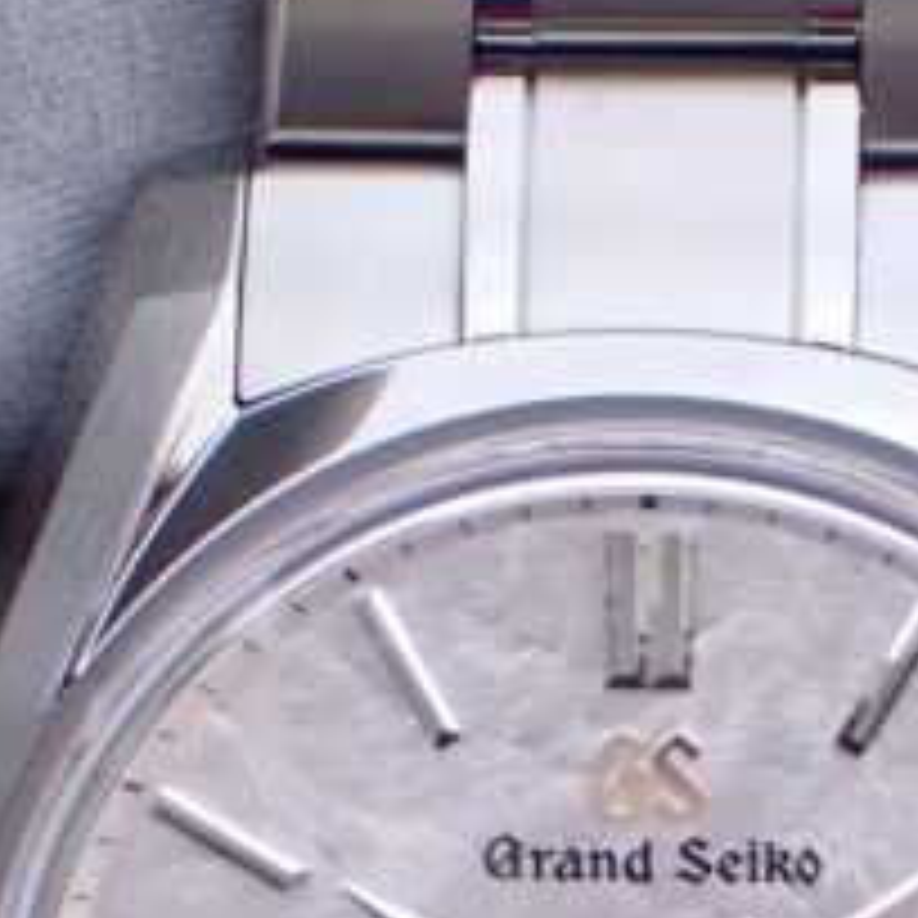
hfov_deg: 6.2
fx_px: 8431
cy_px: 1094
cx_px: 675
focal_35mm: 281
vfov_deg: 6.2
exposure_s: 1/200
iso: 125
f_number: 4.5
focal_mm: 9.65
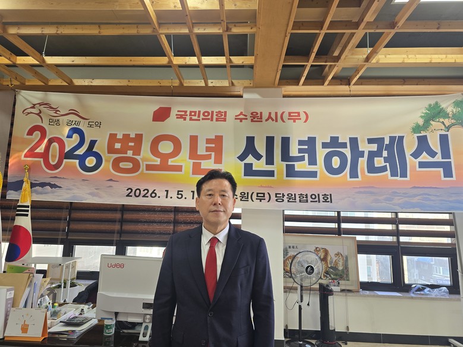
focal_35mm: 23
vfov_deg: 58.9
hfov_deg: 73.9
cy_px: 174
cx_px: 232
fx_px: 308
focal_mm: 6.3
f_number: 1.7
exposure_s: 1/120
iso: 100
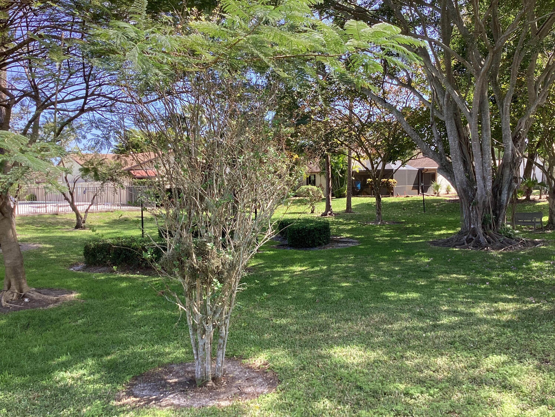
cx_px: 278
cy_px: 208
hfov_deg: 58.4
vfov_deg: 45.4
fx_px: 497
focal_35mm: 31
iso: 25
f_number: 2.4
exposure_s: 1/226
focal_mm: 3.3
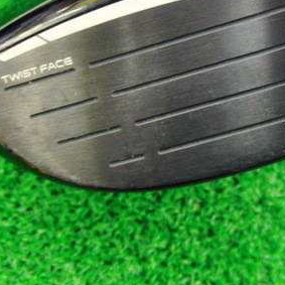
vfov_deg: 23.3
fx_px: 680
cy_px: 50
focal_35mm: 73
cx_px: 240
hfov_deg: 23.2
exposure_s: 1/13
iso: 400
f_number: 3.6
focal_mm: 6.42
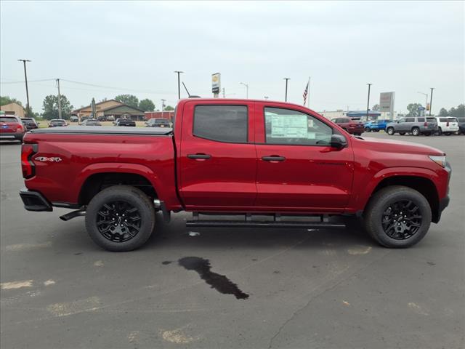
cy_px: 174
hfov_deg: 65.3
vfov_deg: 51.4
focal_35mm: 27
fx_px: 363
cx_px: 232
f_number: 1.9
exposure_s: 1/312
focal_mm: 3.58
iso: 40
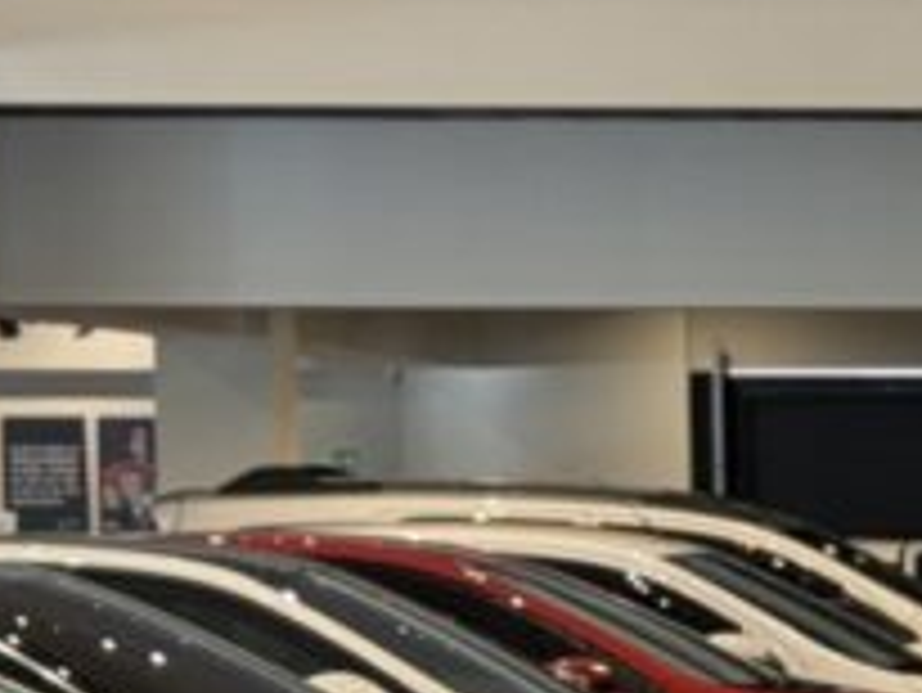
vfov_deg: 6.1
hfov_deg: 7.9
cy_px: 1004
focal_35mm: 240
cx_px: 1893
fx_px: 6396
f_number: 1.78
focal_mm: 6.76
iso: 125
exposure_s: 1/60
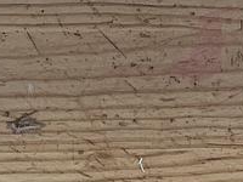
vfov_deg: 8.3
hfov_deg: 11.6
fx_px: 1137
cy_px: -268
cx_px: 377
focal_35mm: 162
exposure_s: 1/73
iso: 100
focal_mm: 4.25
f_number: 1.8
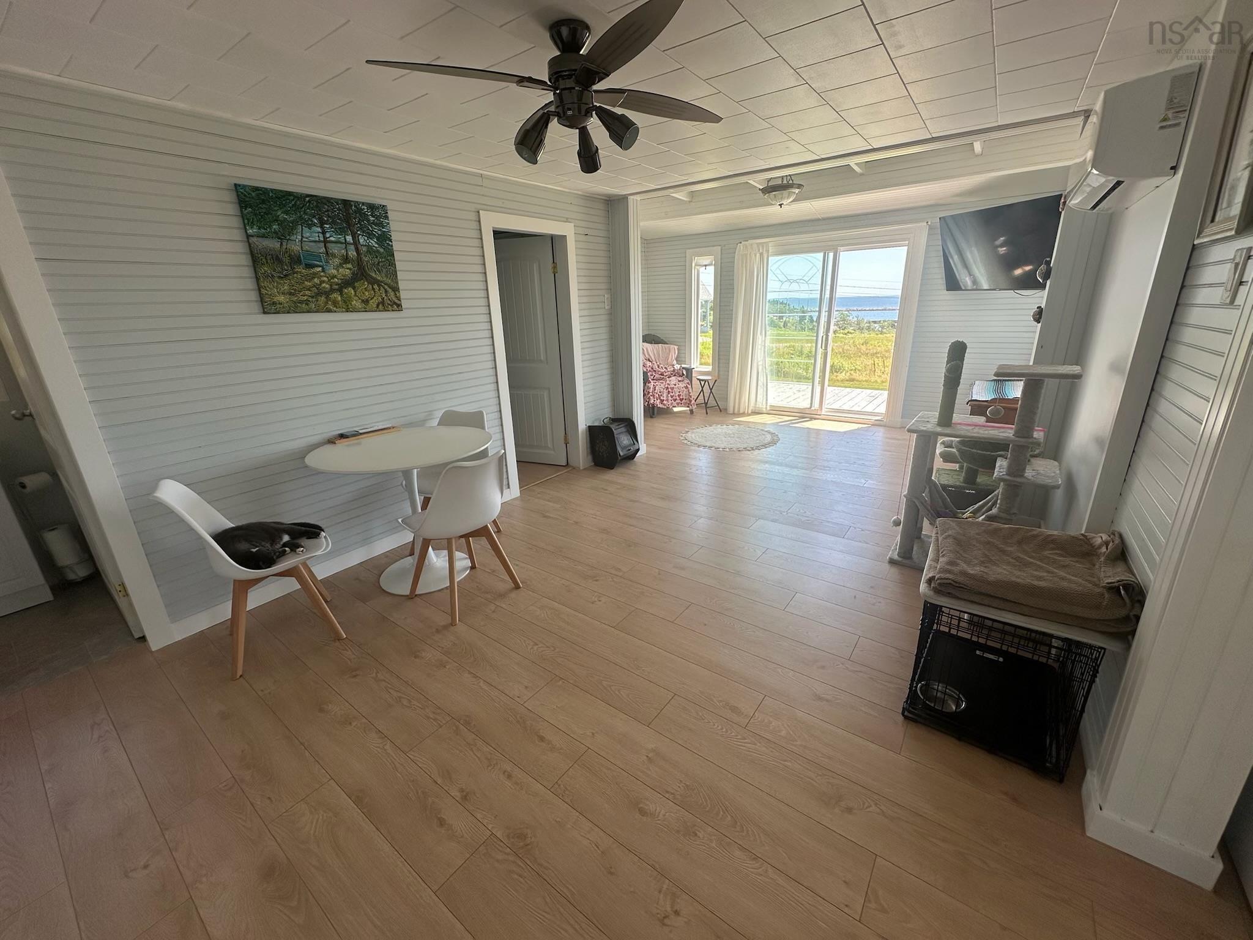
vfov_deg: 85.7
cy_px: 470
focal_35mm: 14
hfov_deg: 102.1
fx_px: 507
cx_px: 626
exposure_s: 1/171
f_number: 2.2
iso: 40
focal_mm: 2.22
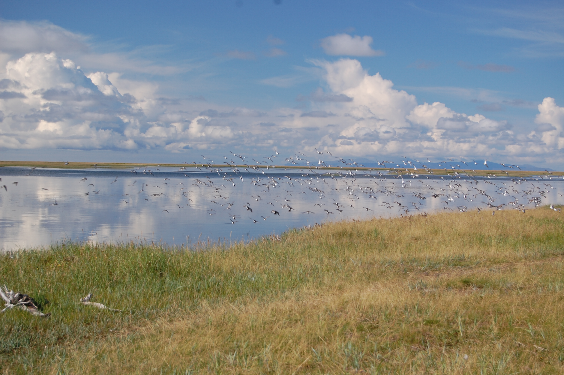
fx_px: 1221
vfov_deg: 17.5
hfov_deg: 26.0
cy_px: 188
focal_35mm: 78
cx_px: 282
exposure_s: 1/200
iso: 200
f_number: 7.1
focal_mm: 52
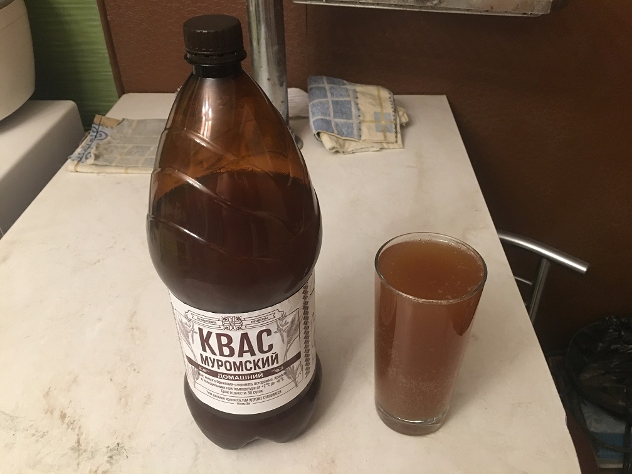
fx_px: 529
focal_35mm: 29
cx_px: 316
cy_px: 237
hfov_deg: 61.7
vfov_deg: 48.2
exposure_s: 1/8
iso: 100
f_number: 2.2
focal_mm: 4.15
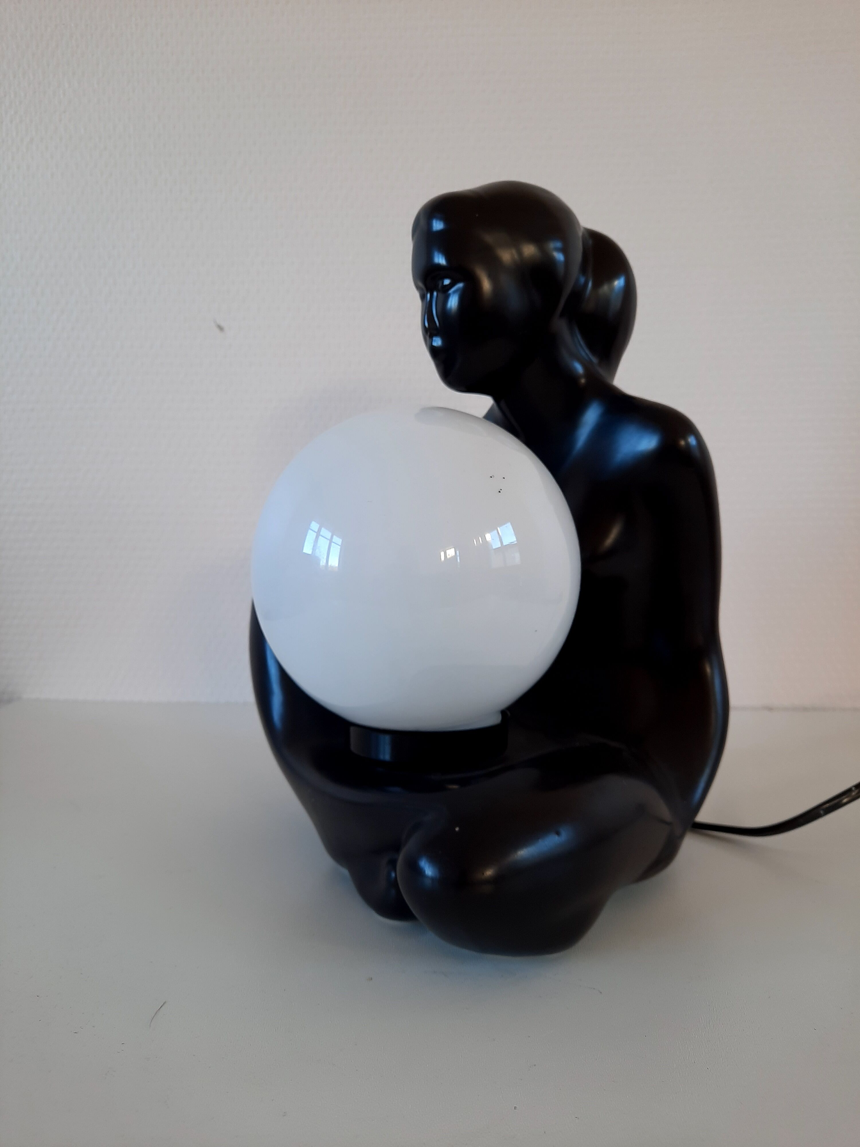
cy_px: 574
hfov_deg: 54.9
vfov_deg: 69.4
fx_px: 828
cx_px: 430
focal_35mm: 25
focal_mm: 4.6
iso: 40
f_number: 2
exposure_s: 1/33
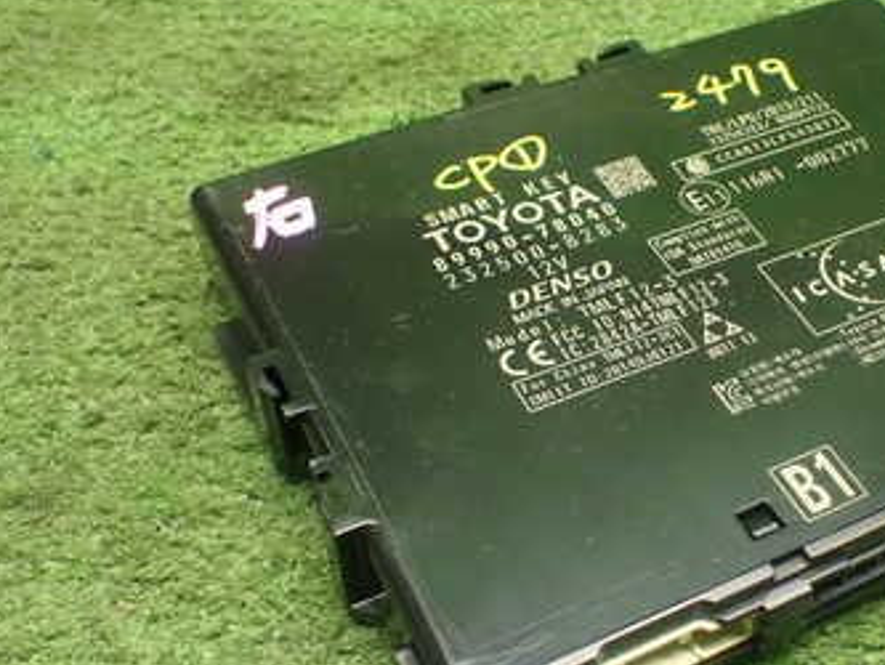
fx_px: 1381
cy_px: 391
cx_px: 656
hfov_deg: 34.8
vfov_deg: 27.0
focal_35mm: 54
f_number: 2.3
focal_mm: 5.4
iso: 800
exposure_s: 1/80
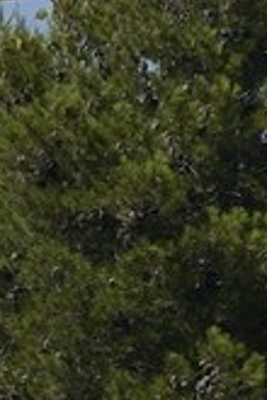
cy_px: 424
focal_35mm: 1182
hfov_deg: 1.1
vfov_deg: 1.7
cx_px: -1551
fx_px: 13149
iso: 200
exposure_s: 1/320
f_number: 9
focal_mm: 122
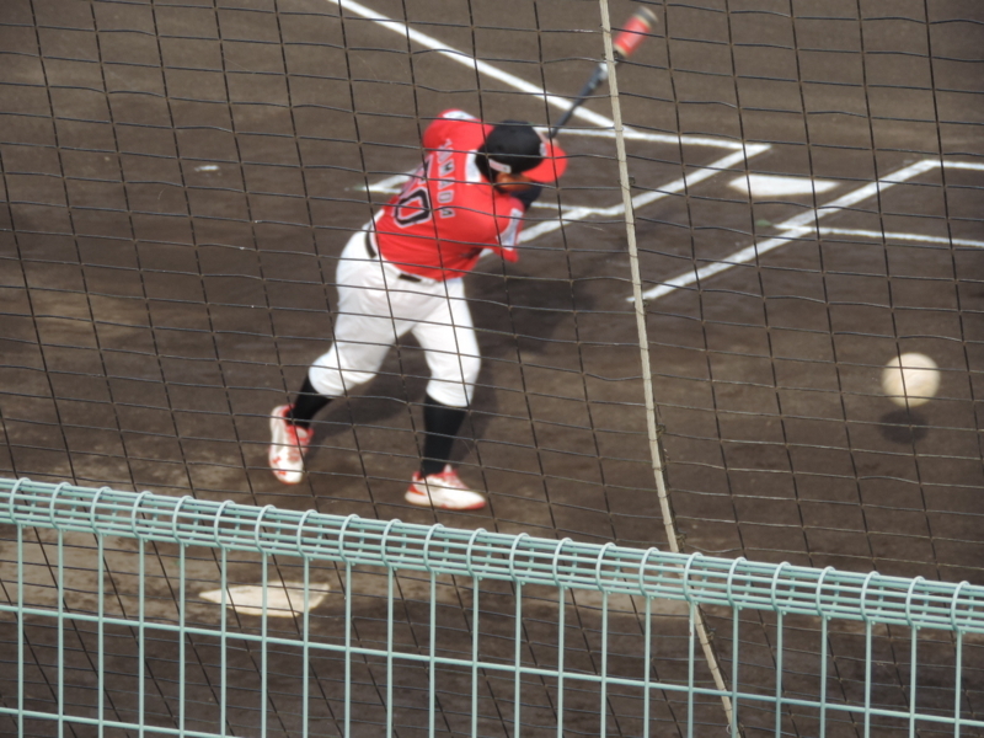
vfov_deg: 5.9
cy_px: 369
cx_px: 492
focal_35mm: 250
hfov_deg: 7.9
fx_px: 7107
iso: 100
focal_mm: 44.5
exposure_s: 1/200
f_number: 4.7
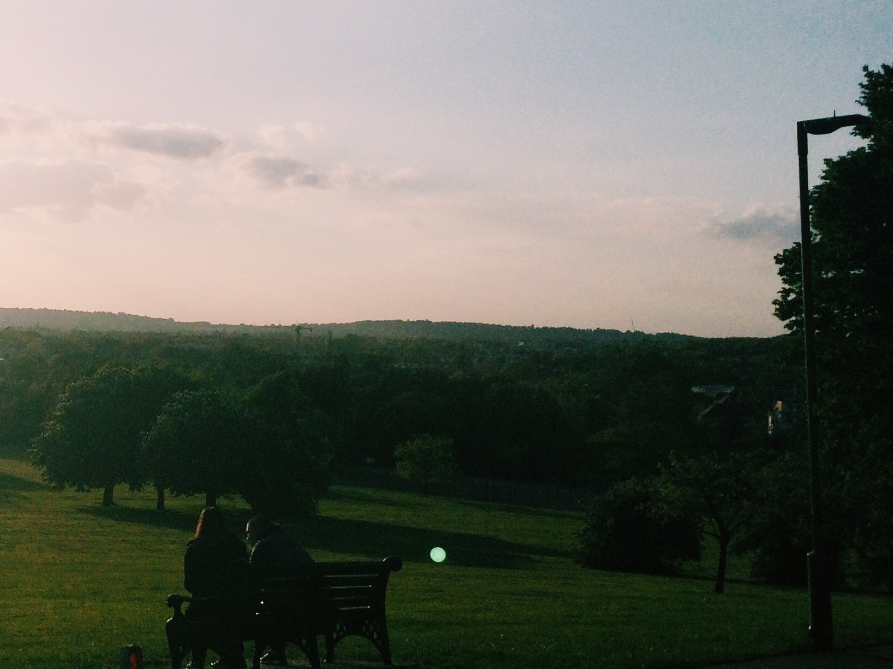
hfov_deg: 31.0
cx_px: 20
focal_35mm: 58
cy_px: 326
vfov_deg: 25.2
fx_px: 1496
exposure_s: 1/13699
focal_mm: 4.15
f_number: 2.2
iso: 40
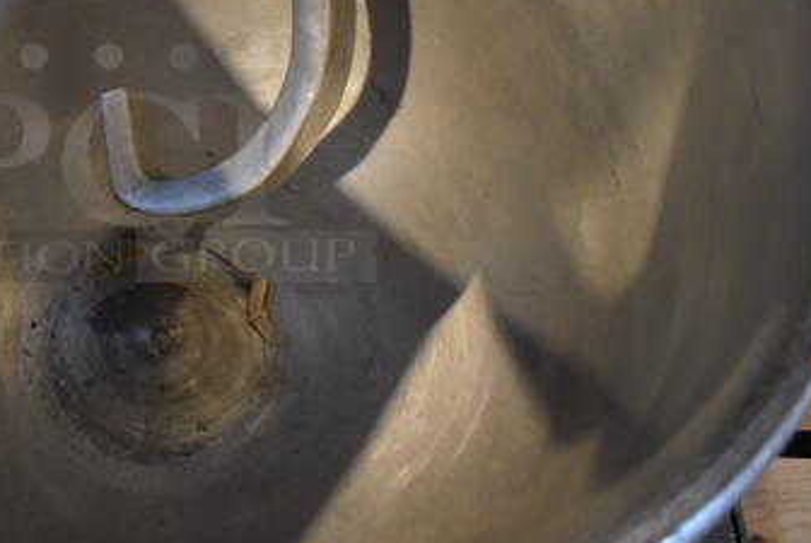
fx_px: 1105
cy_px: 154
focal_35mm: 49
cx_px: 109
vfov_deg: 27.3
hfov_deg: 38.0
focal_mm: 18
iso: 3200
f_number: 3.5
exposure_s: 1/125
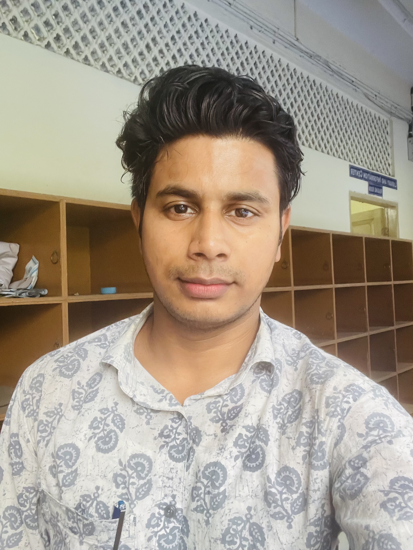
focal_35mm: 30
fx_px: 477
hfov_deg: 46.8
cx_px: 206
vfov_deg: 60.0
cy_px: 275
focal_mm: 2.71
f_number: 2.2
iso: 250
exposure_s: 1/60
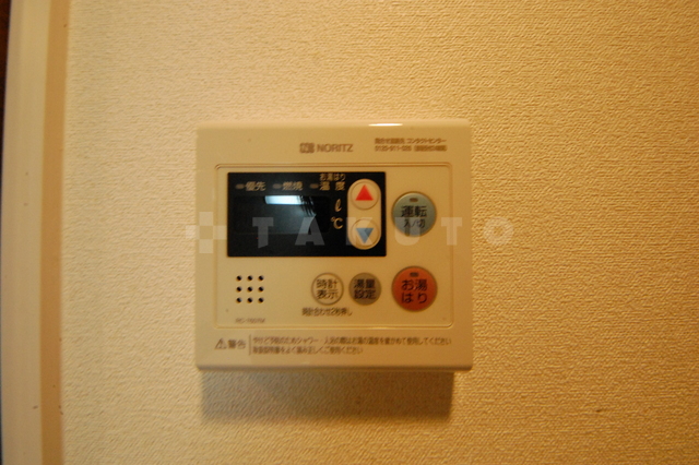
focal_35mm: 12
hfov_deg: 112.6
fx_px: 233
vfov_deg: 89.9
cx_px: 350
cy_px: 232
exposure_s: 1/6
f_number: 18
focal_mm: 8
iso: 1600
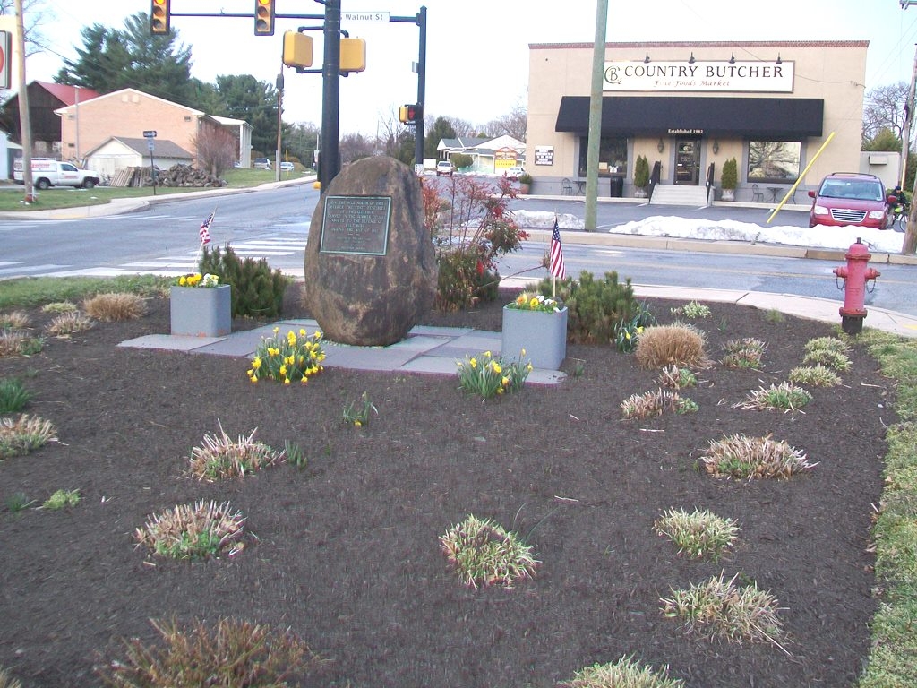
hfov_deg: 51.4
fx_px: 954
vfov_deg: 39.7
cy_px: 344
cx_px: 458
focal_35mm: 36
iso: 64
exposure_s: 1/125
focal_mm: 6
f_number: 2.7
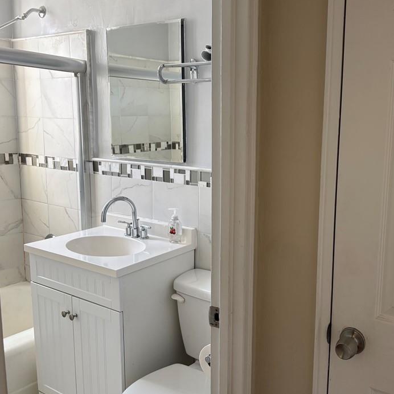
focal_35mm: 34
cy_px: 197
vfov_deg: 48.5
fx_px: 438
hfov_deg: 47.6
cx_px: 264
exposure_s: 1/122
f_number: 1.6
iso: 100
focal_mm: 5.96
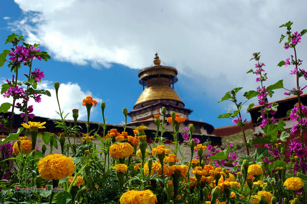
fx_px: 434
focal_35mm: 51
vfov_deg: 26.4
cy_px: 102
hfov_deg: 38.9
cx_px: 154
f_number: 11
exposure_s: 1/320
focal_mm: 34
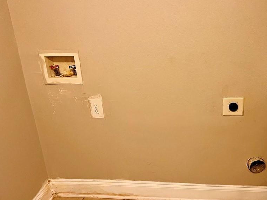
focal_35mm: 35
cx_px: 171
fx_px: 270
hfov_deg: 51.9
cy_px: 87
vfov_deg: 40.6
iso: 400
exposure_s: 1/60
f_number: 1.6
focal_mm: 5.1
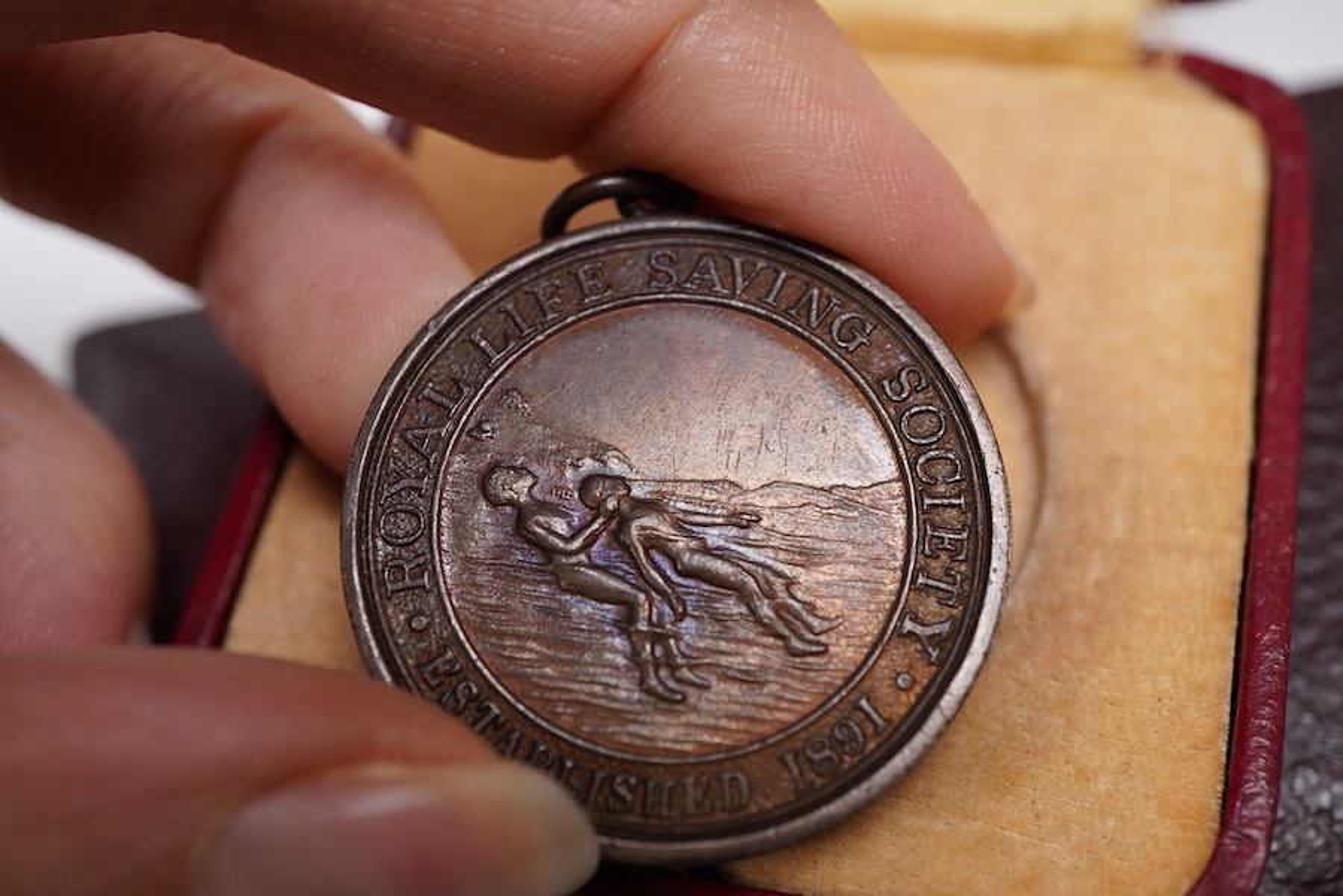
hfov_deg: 43.6
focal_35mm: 45
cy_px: 448
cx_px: 672
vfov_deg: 29.9
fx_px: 1679
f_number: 9
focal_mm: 30
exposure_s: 1/125
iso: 1250
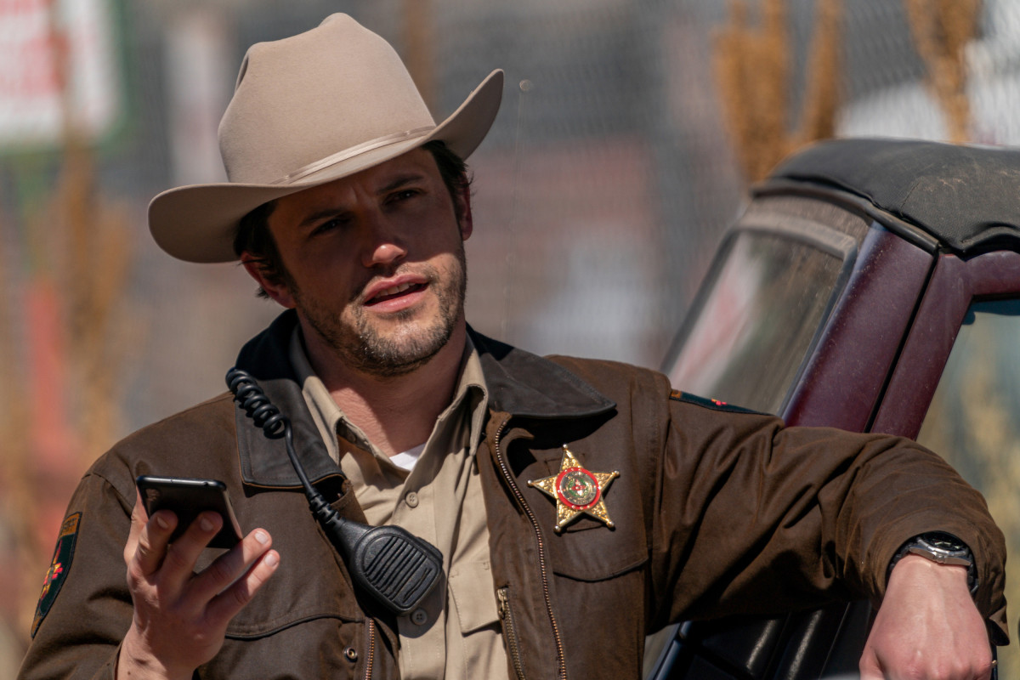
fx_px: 10539
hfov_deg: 5.5
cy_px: 340
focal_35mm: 372
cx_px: 510
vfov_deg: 3.7
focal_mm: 372
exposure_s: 1/1250
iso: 400
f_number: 5.6
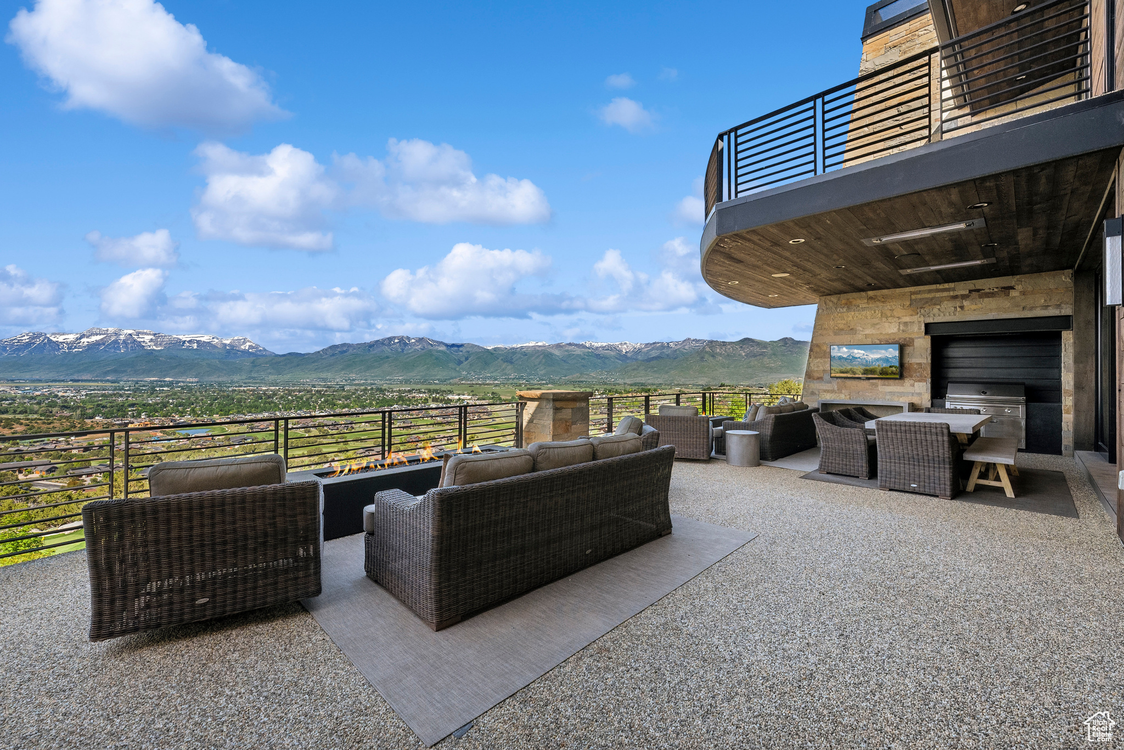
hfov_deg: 104.2
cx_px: 562
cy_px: 375
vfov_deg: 81.3
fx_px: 437
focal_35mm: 14
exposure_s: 1/4000
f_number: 7.1
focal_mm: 14
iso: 1600
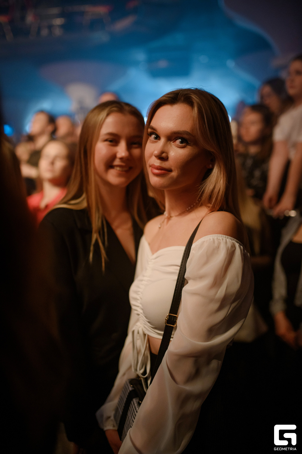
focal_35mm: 35
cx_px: 151
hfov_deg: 37.8
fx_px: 441
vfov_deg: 54.5
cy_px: 227
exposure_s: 1/100
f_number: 1.4
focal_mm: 35
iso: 2800
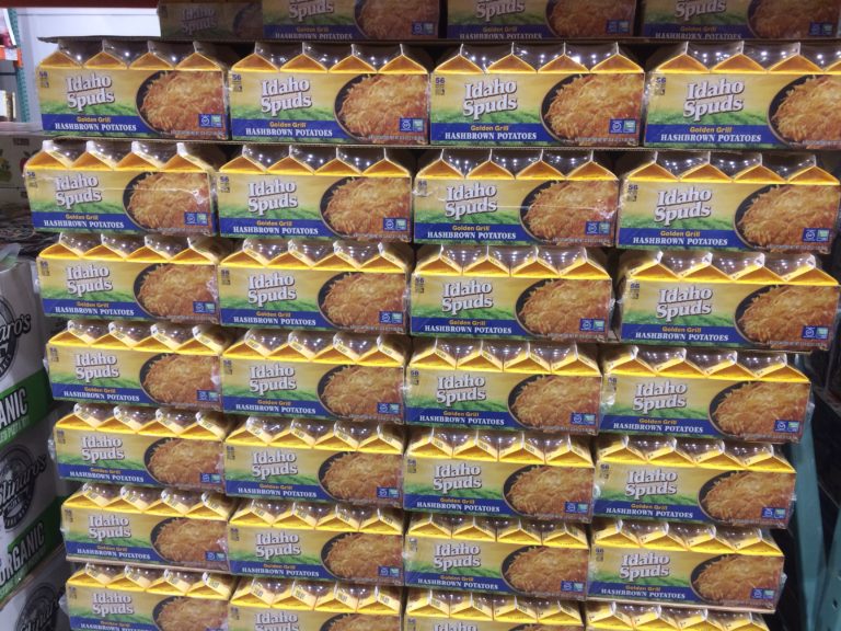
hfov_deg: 61.7
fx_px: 705
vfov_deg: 48.2
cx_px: 420
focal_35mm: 29
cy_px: 316
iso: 80
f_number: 2.2
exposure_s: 1/30
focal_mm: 4.15
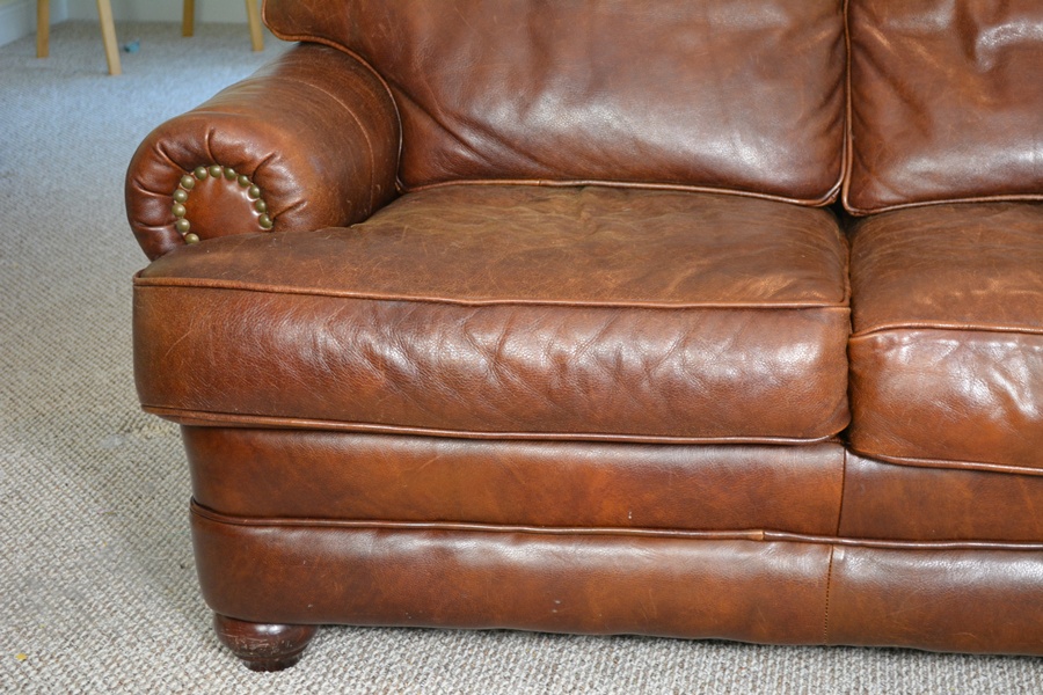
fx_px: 1912
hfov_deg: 30.5
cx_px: 522
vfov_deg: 20.6
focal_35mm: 66
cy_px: 348
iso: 1600
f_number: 5.3
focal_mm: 44
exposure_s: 1/30
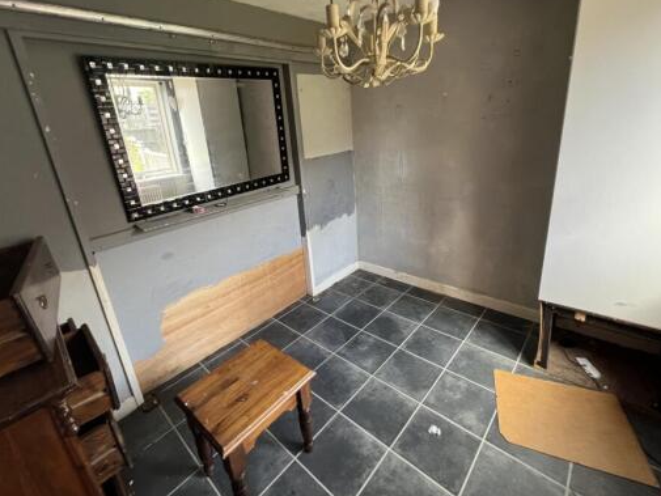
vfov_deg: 81.6
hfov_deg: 98.1
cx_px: 317
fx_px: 286
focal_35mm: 15
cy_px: 227
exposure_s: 1/99
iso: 250
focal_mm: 1.57
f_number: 1.8
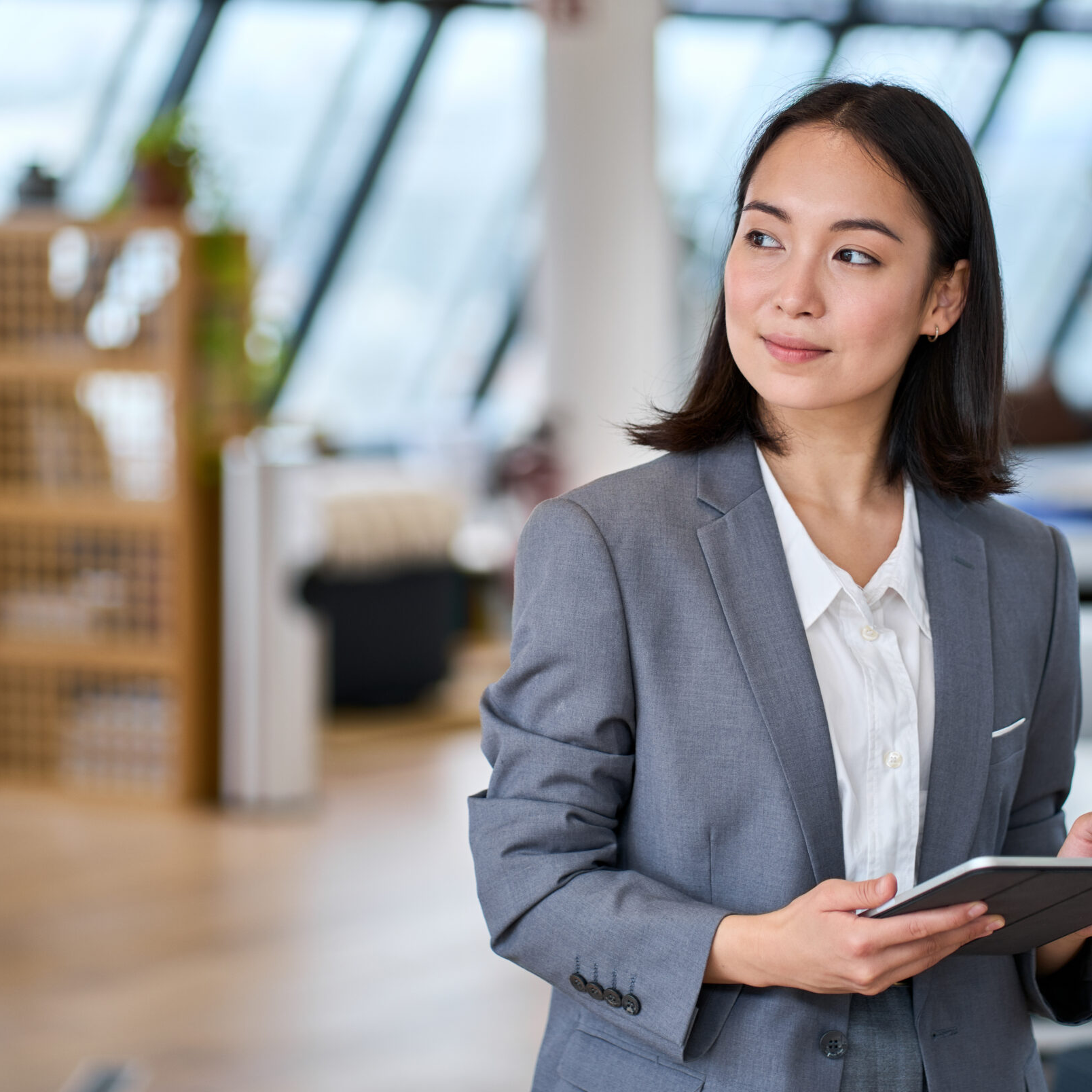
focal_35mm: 115
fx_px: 4104
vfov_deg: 15.2
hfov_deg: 15.2
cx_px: 547
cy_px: 525
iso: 160
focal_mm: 85
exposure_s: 1/400
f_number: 2
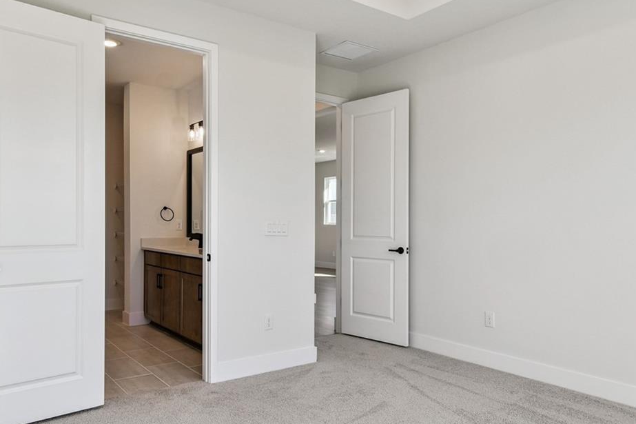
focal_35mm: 26
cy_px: 232
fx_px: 459
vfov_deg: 49.5
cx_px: 303
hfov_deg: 69.4
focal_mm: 10
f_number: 7.1
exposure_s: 1/125
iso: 100
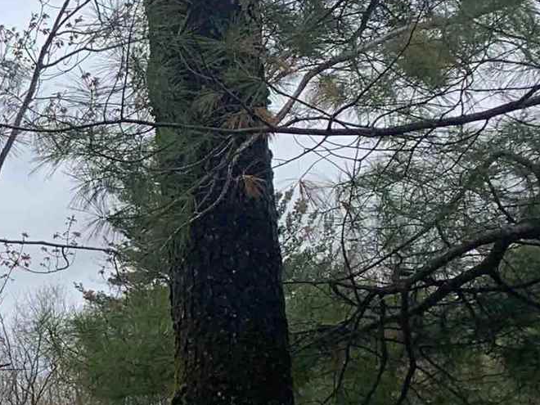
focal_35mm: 121
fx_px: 1888
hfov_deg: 13.2
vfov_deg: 12.2
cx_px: -650
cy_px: 305
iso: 25
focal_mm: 4.25
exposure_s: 1/3401
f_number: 1.8
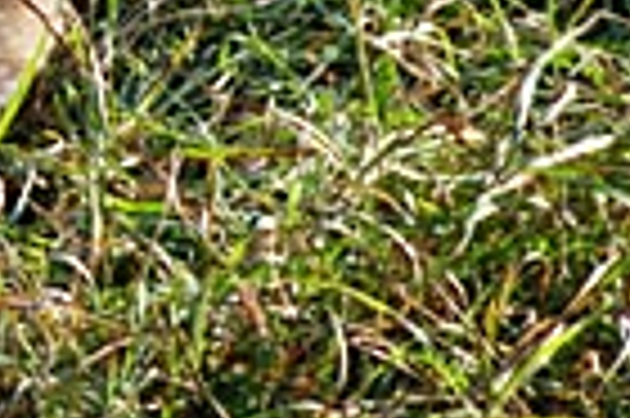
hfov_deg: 1.4
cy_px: 38
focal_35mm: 1462
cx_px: -324
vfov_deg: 0.9
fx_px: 25555
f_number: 5.6
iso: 400
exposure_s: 1/400
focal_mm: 200
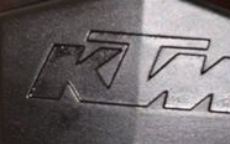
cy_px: -109
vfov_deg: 7.3
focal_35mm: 175
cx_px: 185
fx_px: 1096
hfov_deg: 11.9
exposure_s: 1/43
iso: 40
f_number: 1.78
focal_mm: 6.86
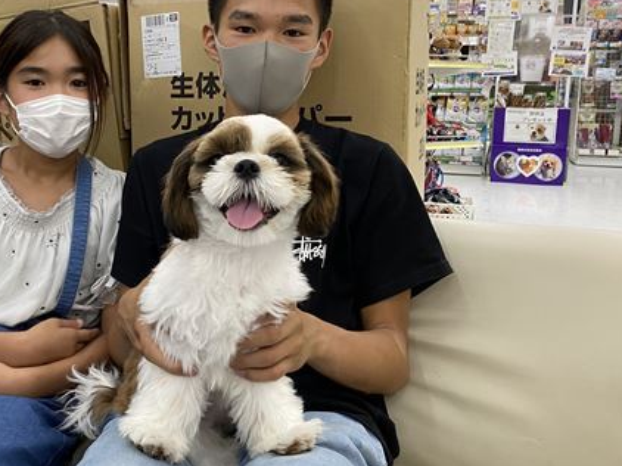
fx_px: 664
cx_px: 199
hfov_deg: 49.2
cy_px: 190
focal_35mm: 37
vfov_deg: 38.5
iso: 80
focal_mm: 4.25
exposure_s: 1/60
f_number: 1.8
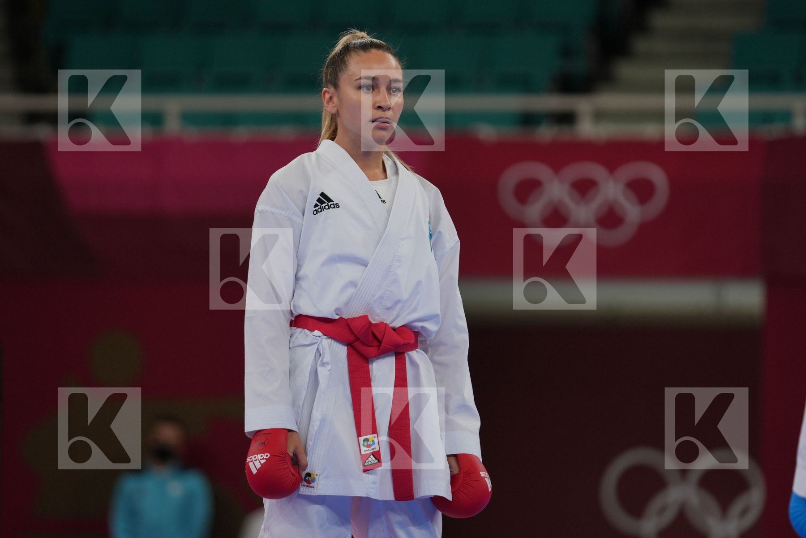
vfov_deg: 4.7
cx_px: 403
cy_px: 269
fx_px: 6604
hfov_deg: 7.0
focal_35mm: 295
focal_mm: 197
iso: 400
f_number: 2.8
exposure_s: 1/1000
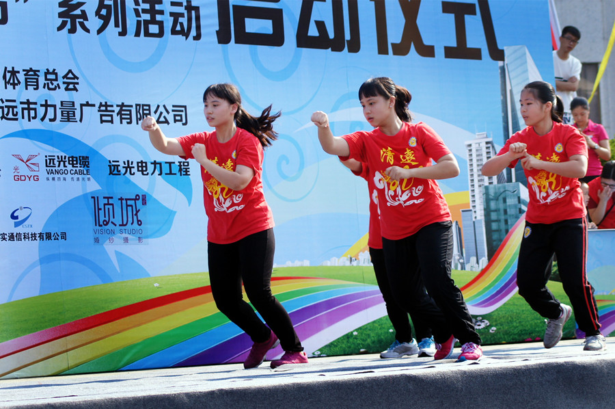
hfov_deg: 18.1
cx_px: 308
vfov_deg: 12.1
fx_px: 1928
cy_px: 204
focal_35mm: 113
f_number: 4
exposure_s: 1/500
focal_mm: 55
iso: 160
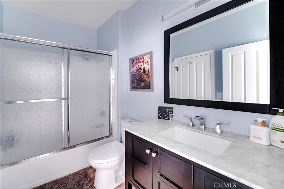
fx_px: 95
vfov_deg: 90.0
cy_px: 94
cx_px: 142
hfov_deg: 112.6
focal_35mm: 12
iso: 125
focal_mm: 12
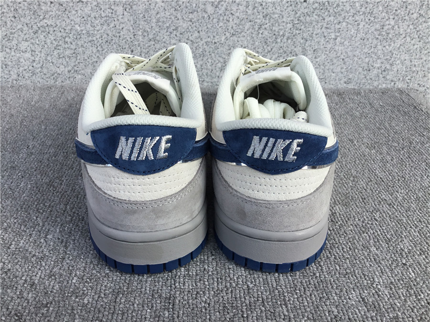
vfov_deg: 45.4
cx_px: 215
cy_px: 161
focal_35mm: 31
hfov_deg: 58.4
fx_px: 385
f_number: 2.4
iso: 25
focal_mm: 3.3
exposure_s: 1/473
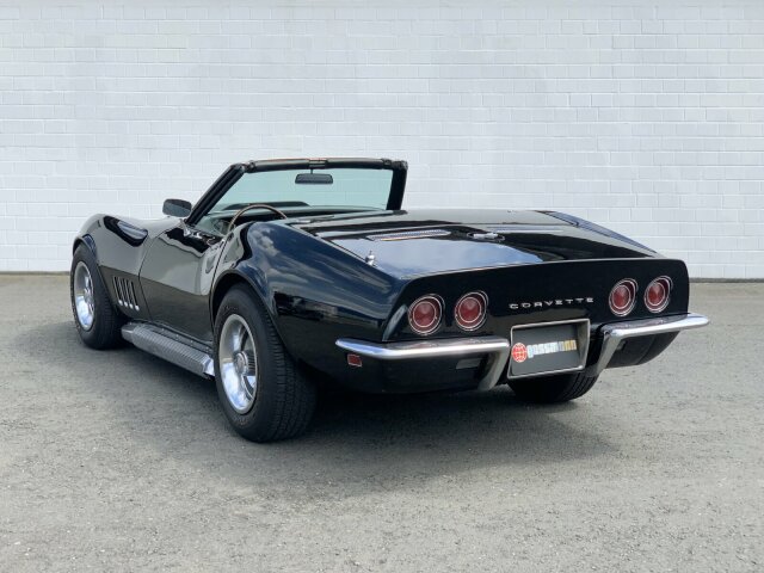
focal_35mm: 52
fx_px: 1148
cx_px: 382
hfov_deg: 36.8
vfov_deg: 28.0
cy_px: 286
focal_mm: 6
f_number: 2.4
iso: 16
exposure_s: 1/578
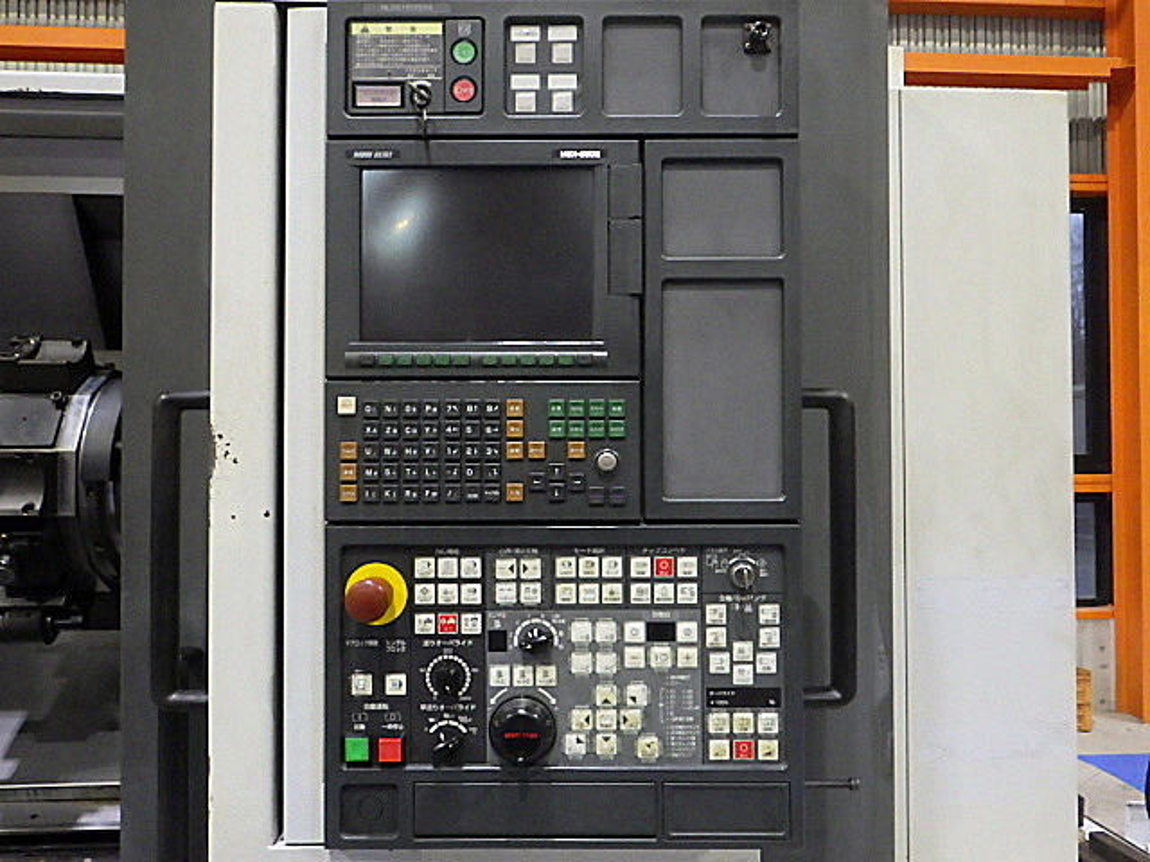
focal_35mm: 28
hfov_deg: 63.4
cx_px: 575
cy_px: 431
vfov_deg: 49.7
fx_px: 930
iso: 1600
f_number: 3.5
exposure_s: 1/45
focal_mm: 5
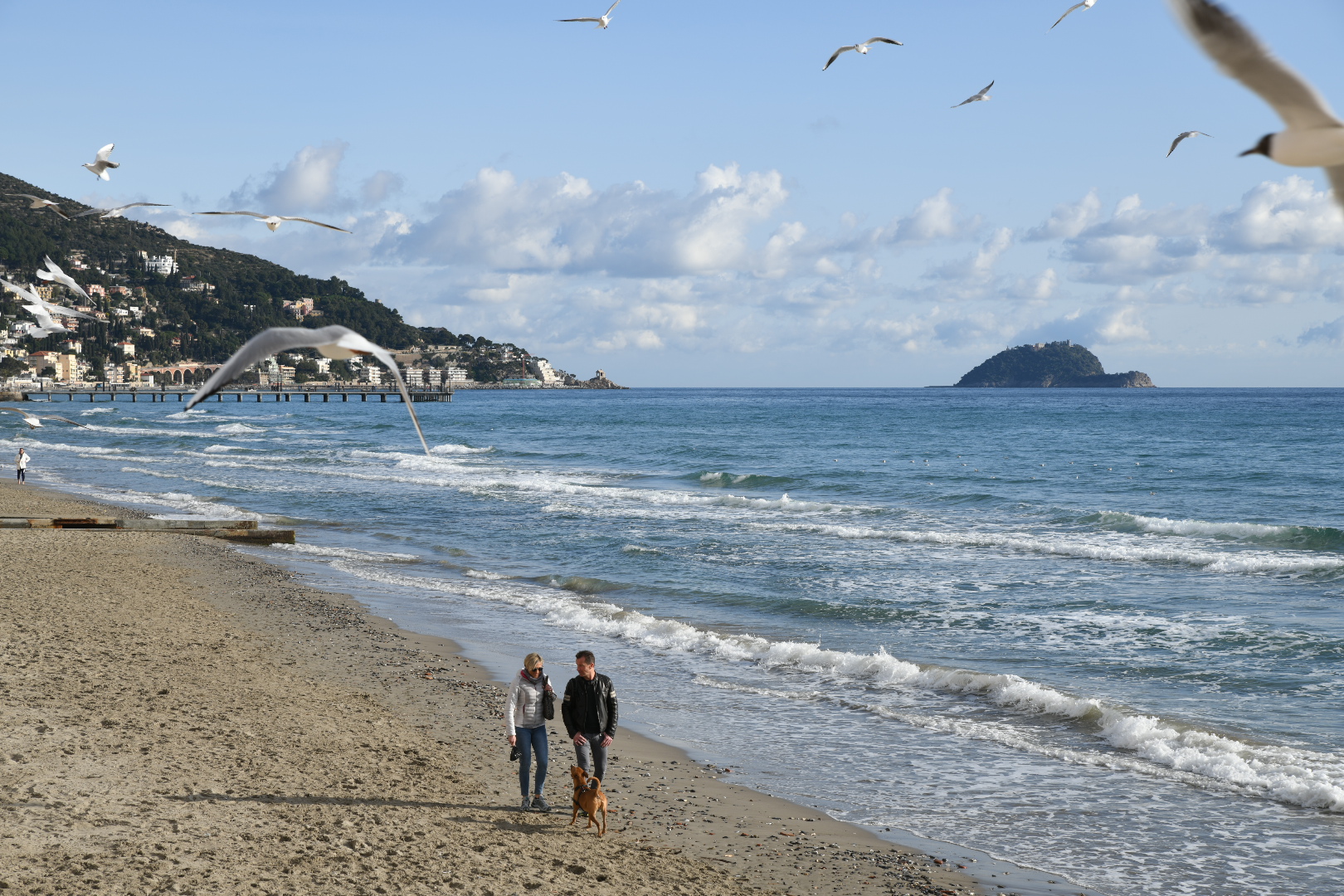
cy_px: 448
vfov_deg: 19.5
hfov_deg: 28.8
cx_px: 672
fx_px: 2613
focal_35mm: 70
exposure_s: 1/320
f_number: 8
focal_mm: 70
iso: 100
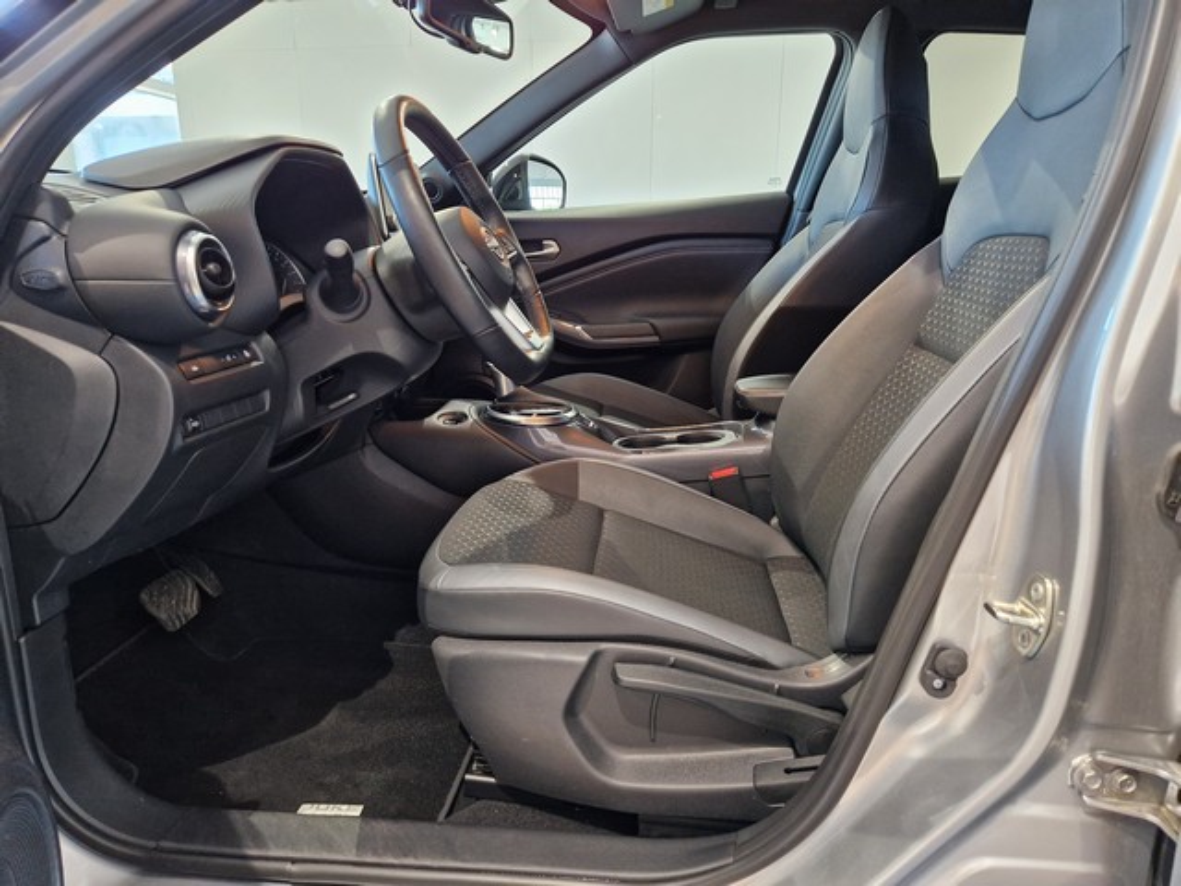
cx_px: 590
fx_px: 785
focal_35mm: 23
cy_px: 443
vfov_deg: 58.9
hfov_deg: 73.9
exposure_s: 1/100
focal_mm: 5.4
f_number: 1.8
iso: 320
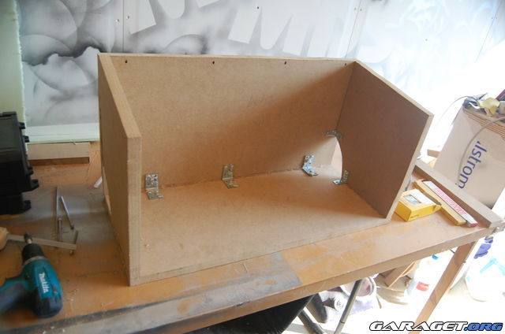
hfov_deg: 67.5
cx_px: 252
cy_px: 167
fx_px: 378
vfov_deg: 47.7
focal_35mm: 27
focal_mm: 18
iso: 400
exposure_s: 1/60
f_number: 4
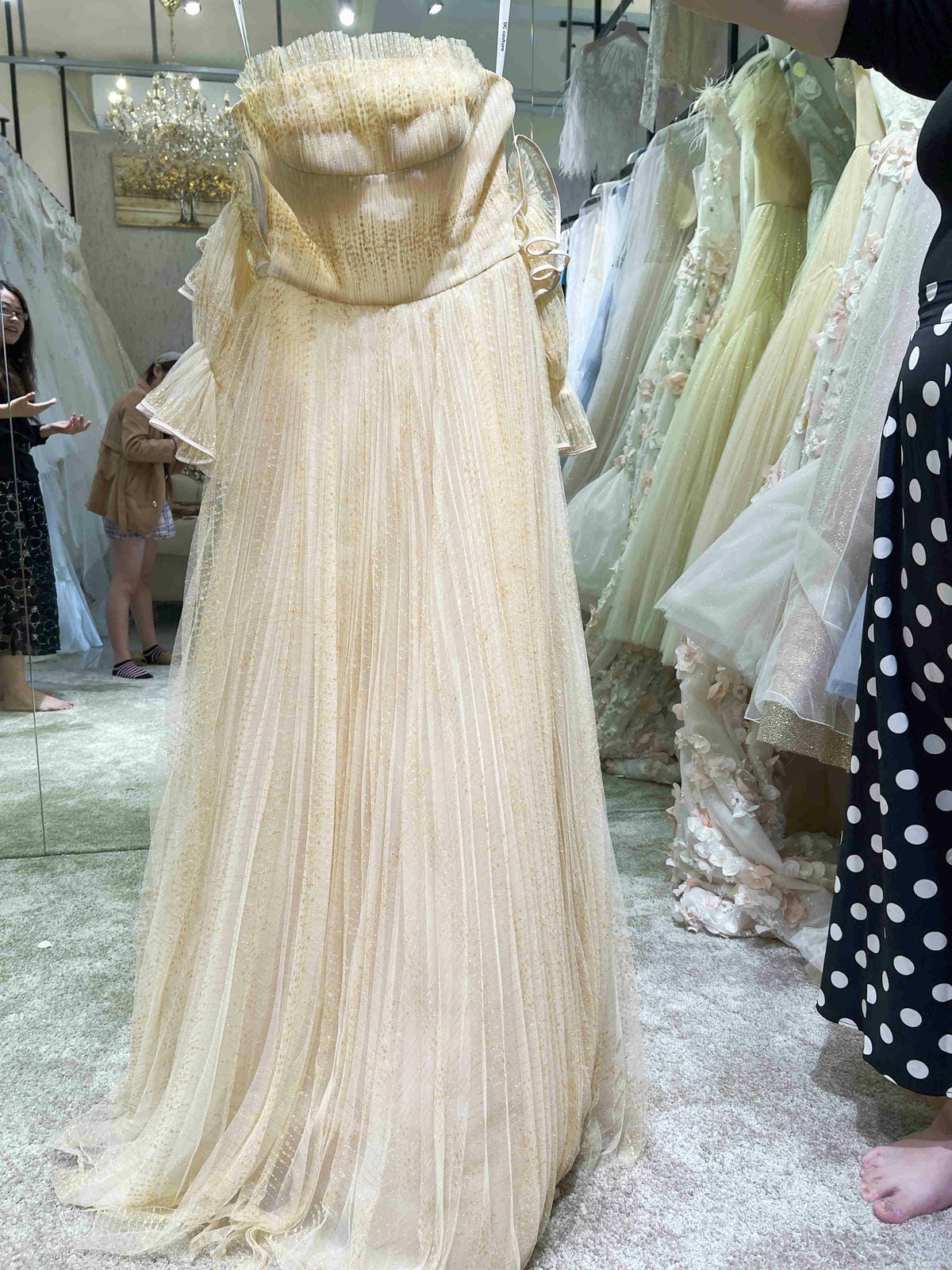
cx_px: 476
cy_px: 635
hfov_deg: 53.1
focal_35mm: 26
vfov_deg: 67.3
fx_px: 953
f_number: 1.5
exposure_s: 1/120
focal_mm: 5.7
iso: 64
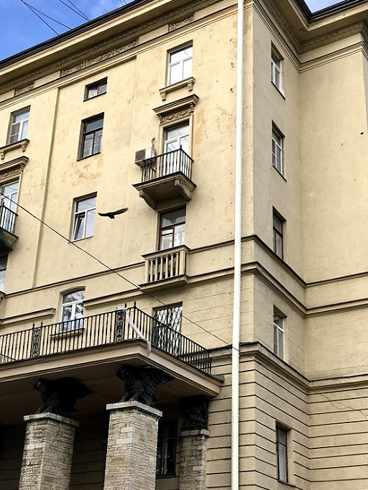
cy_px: 302
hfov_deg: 28.6
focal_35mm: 51
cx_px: 198
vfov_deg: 37.3
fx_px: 722
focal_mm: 4.15
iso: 25
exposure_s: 1/513
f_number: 2.2
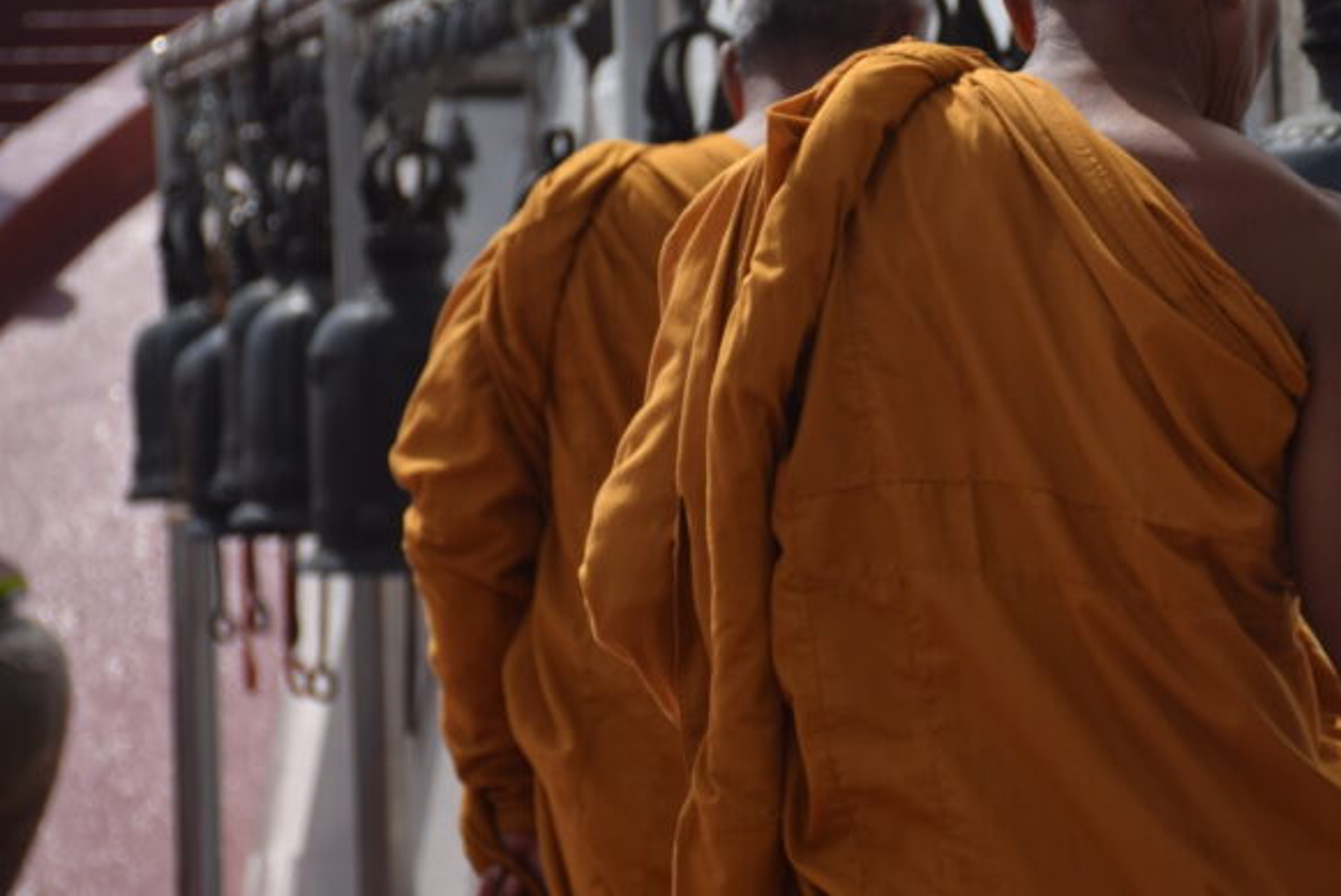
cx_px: 1016
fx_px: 6894
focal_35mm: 185
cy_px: 391
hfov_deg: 11.1
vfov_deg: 7.4
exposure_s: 1/1600
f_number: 5
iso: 125
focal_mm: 70
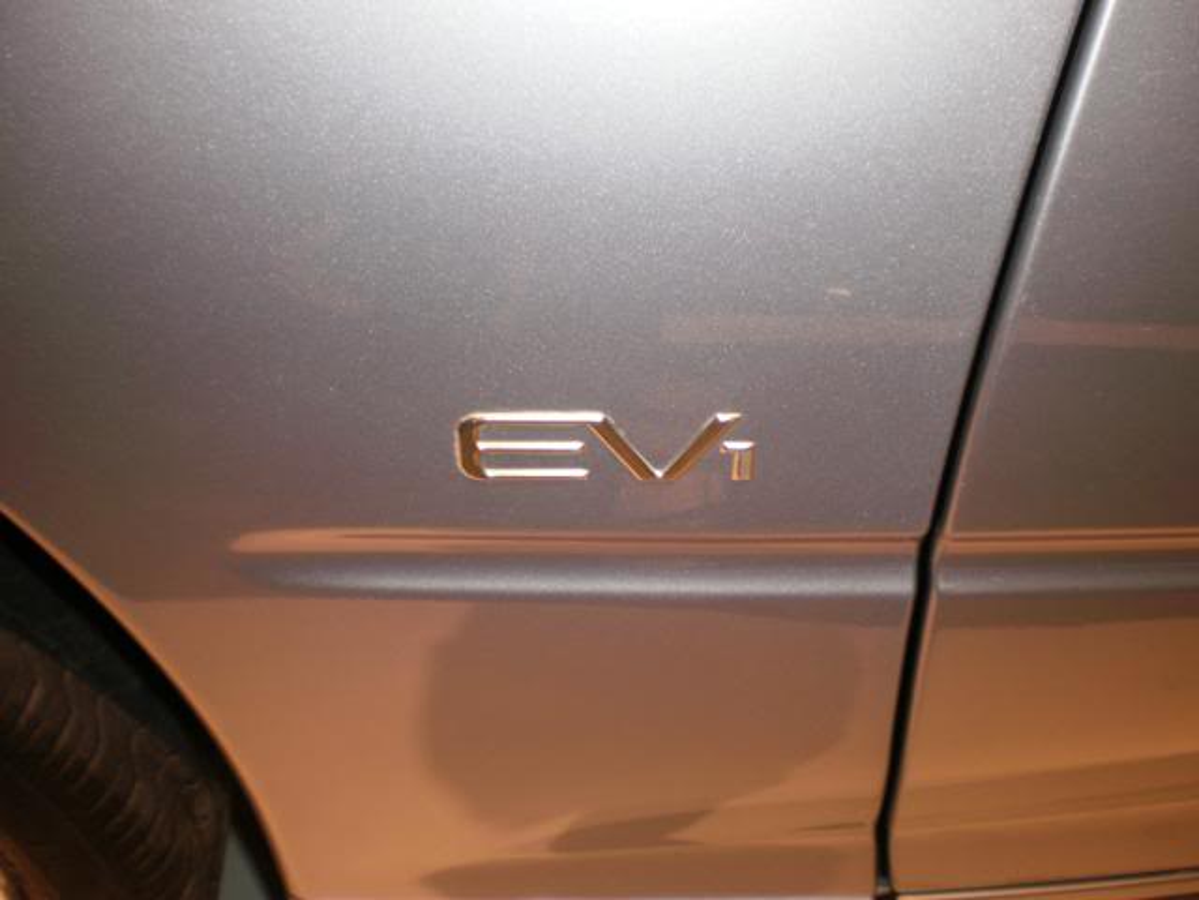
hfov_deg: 51.4
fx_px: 1247
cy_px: 450
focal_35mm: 36
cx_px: 600
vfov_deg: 39.7
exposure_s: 1/30
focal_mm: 6.3
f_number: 3.1
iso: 125
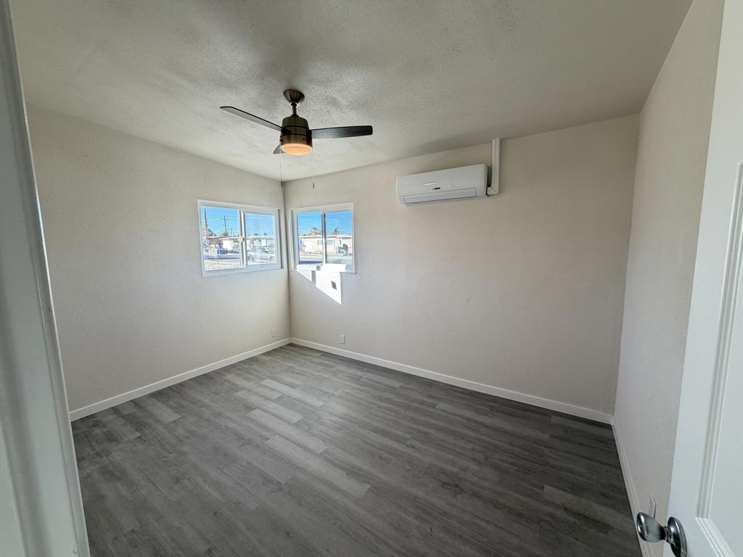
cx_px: 372
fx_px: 300
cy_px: 278
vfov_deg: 85.7
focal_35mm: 14
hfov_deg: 102.1
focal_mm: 2.22
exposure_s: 1/120
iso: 80
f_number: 2.2
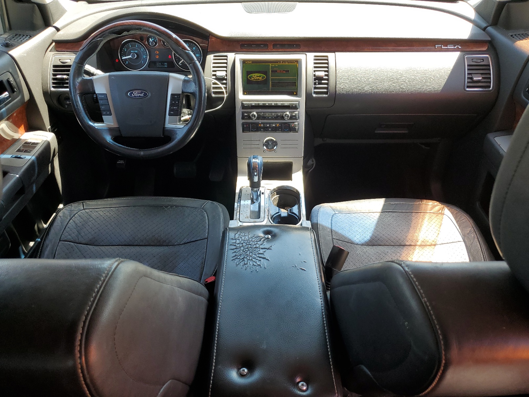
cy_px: 198
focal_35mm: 26
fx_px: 397
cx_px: 264
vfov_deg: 53.1
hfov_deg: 67.3
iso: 50
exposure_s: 1/179
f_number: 1.5
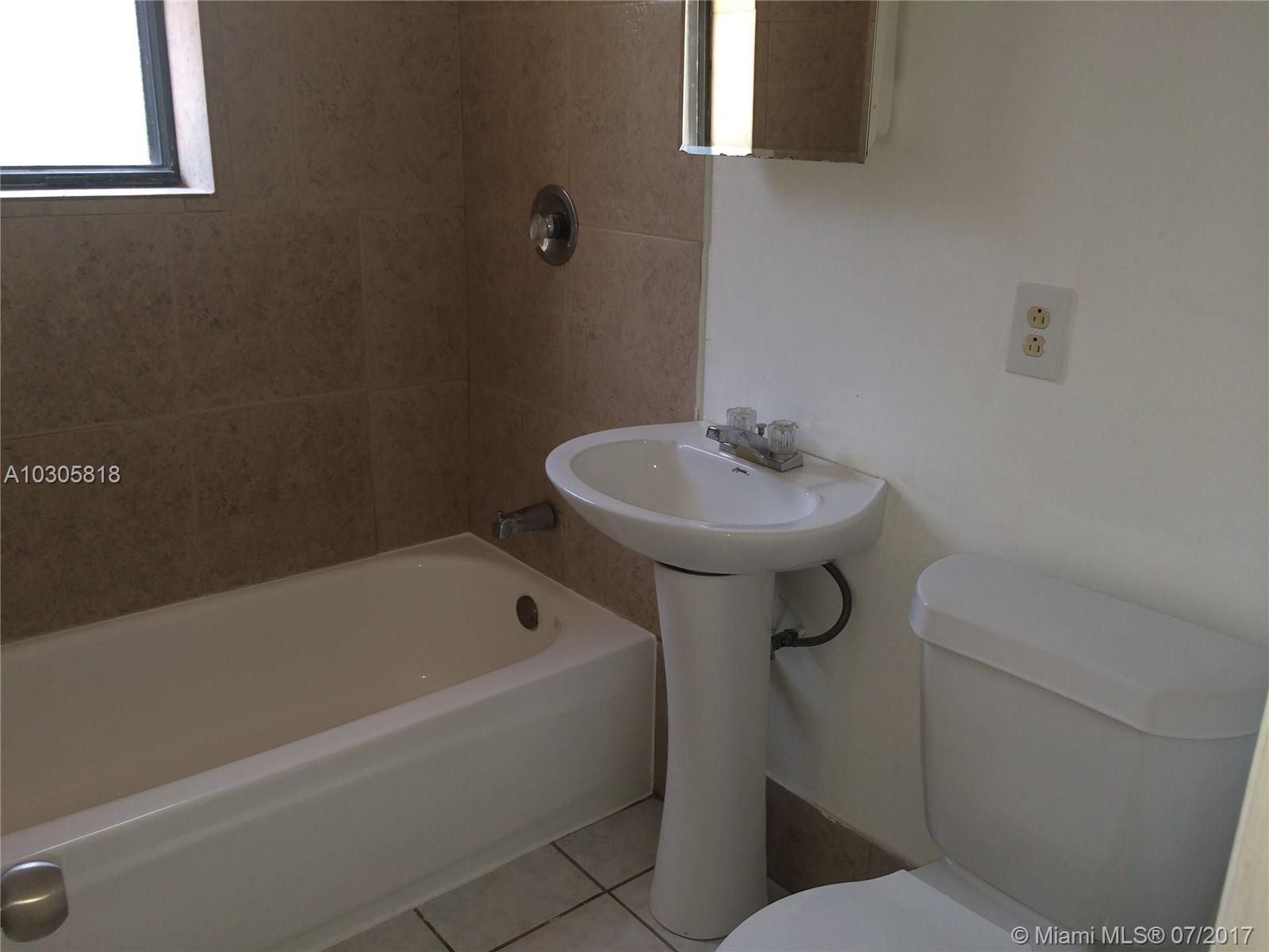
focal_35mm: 29
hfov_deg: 61.7
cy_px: 476
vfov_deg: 48.2
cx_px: 634
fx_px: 1063
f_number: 2.2
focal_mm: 4.15
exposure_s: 1/30
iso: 40
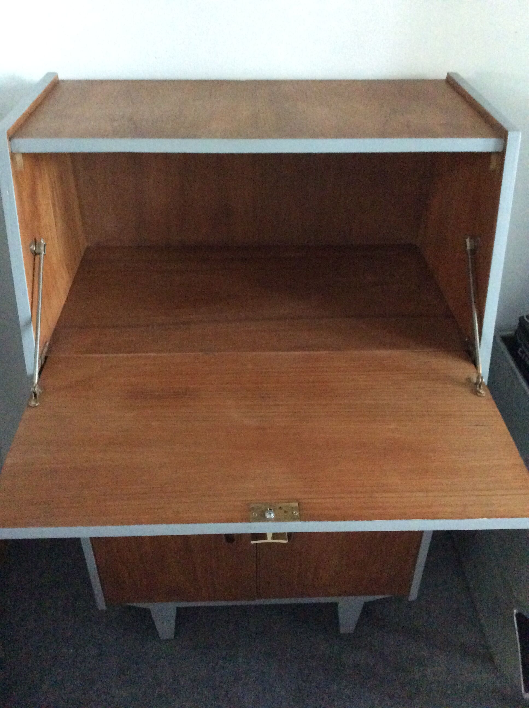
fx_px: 654
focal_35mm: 32
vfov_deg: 56.9
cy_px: 354
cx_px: 264
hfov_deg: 44.1
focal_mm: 3.3
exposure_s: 1/17
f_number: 2.4
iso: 640
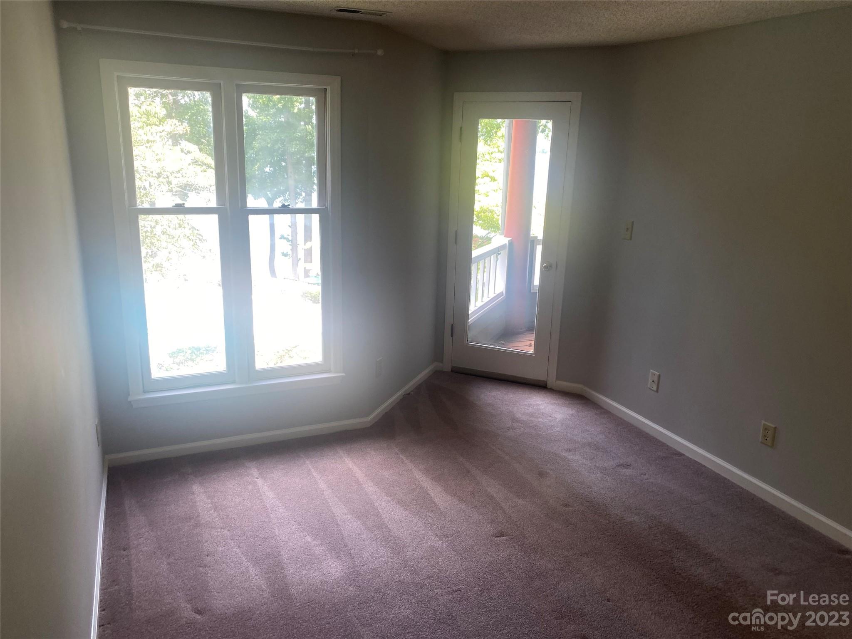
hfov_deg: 67.3
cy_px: 320
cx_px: 426
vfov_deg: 53.1
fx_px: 640
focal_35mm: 26
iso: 50
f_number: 1.8
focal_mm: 4.25
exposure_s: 1/120
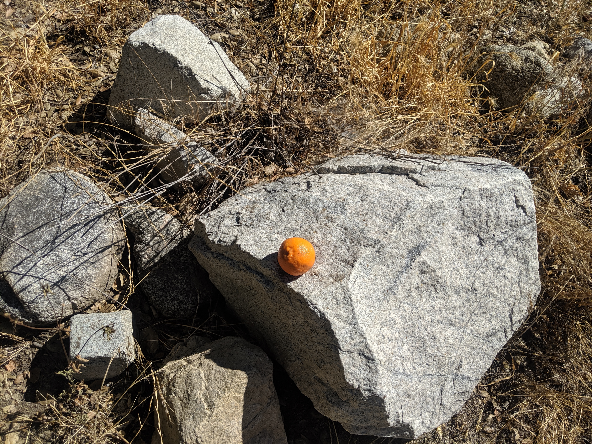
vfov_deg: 51.4
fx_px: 462
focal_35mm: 27
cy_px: 222
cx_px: 296
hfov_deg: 65.3
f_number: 1.8
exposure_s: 1/3906
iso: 60
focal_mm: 4.44
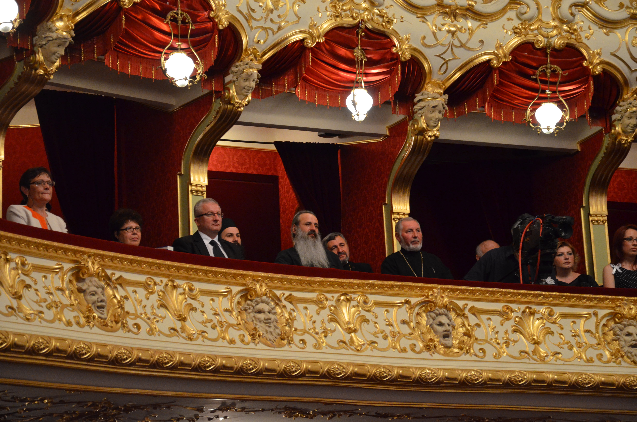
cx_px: 318
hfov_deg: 18.2
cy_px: 211
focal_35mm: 112
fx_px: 1987
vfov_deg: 12.1
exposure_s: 1/50
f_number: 5.3
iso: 2000
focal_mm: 75
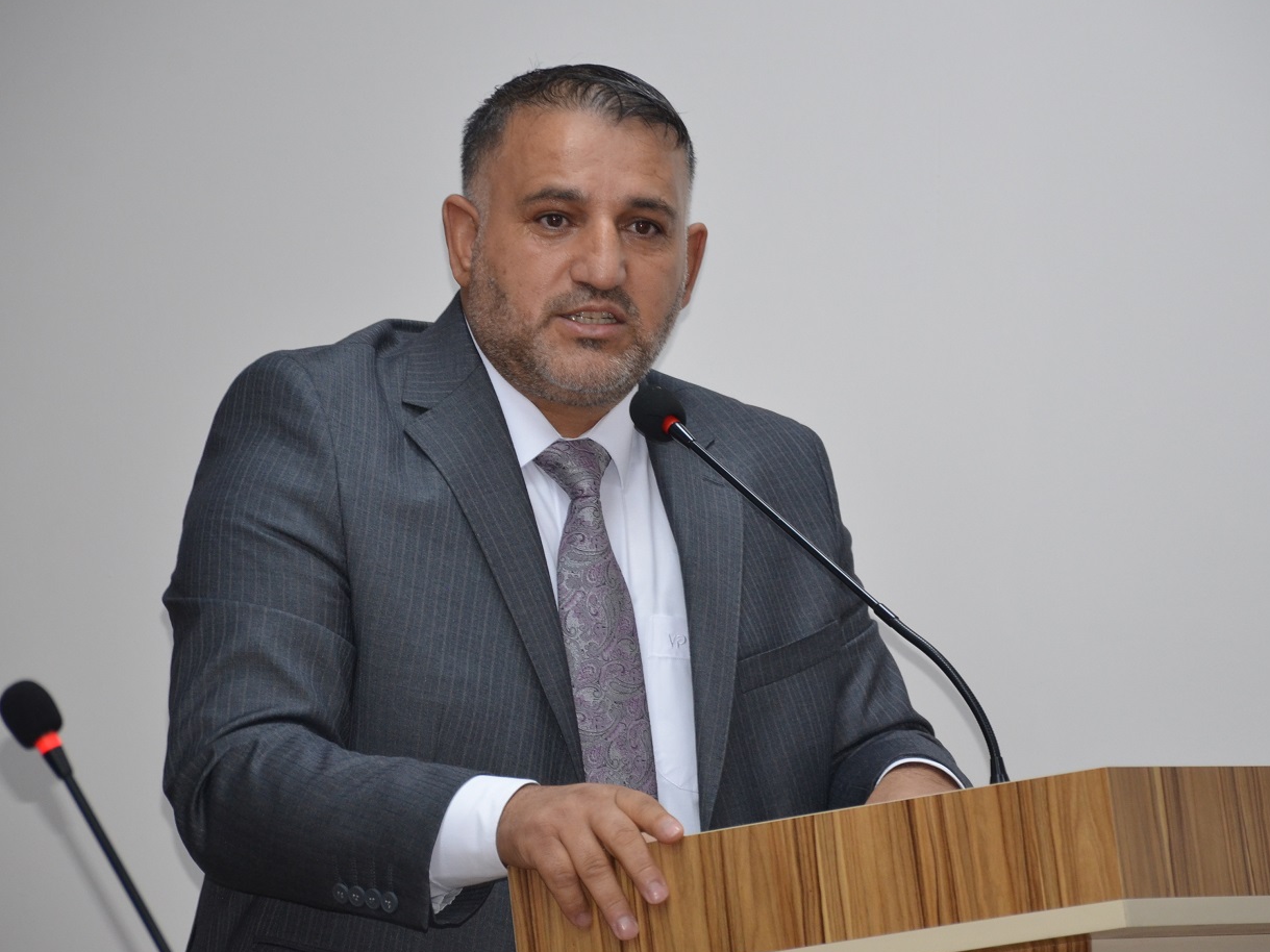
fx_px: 9098
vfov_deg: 6.0
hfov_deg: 8.0
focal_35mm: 248
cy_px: 474
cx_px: 681
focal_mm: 140
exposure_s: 1/60
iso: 800
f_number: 5.6
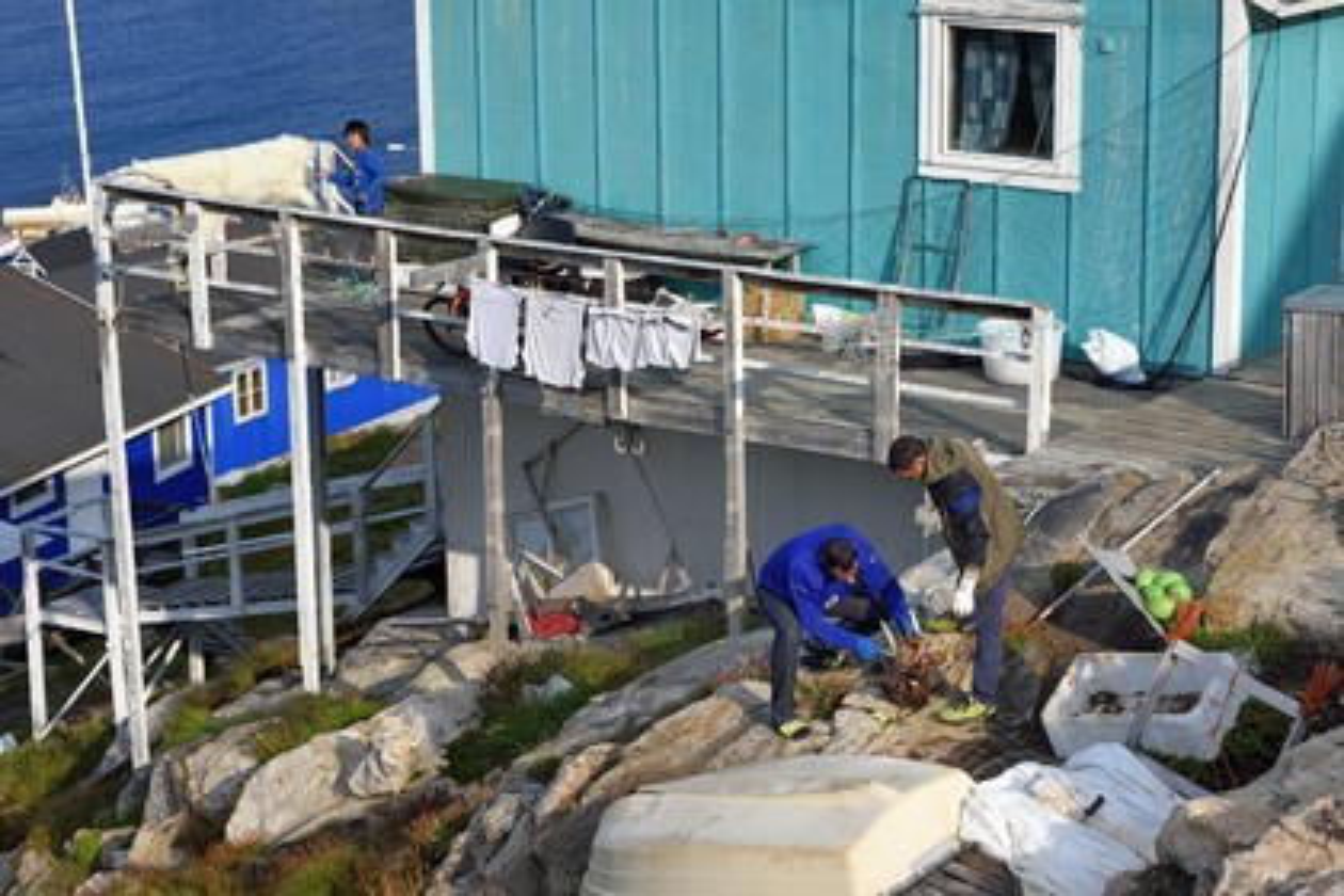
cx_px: 672
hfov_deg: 23.6
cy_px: 448
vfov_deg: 15.9
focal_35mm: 86
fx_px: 3210
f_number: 9
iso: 200
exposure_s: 1/320
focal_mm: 86
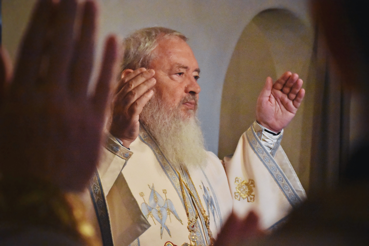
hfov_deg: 19.5
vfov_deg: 13.0
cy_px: 123
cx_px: 184
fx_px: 1076
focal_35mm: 105
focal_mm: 70
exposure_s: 1/160
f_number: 5.6
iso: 6400
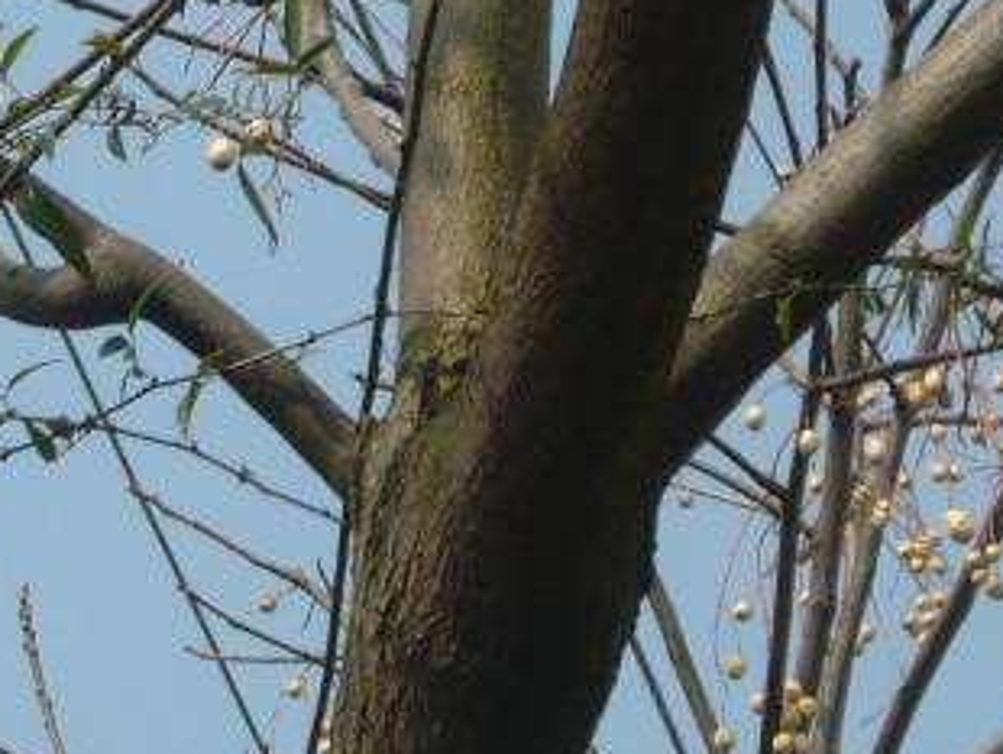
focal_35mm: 330
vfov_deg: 4.5
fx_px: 9569
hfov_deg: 6.0
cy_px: 91
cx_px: 16
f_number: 5.1
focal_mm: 16.5
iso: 100
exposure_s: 1/500
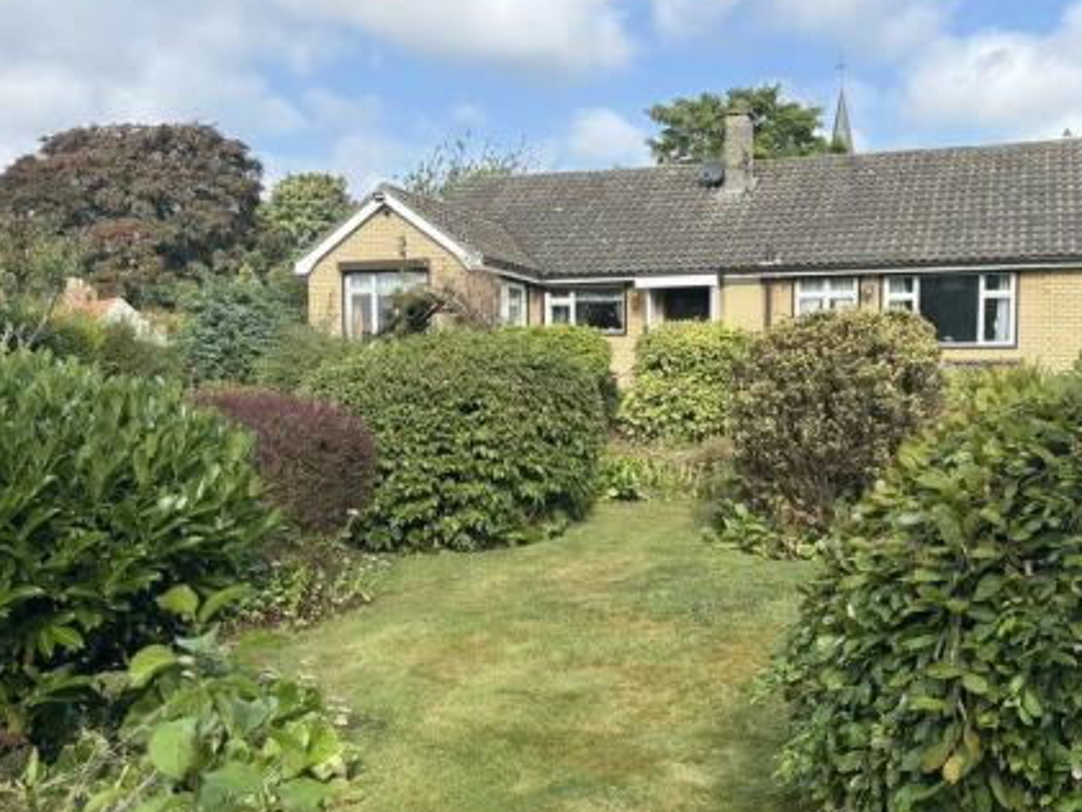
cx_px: 659
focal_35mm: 36
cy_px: 443
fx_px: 1126
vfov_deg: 39.6
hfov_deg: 50.9
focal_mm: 5.96
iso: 50
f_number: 1.6
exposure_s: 1/1399
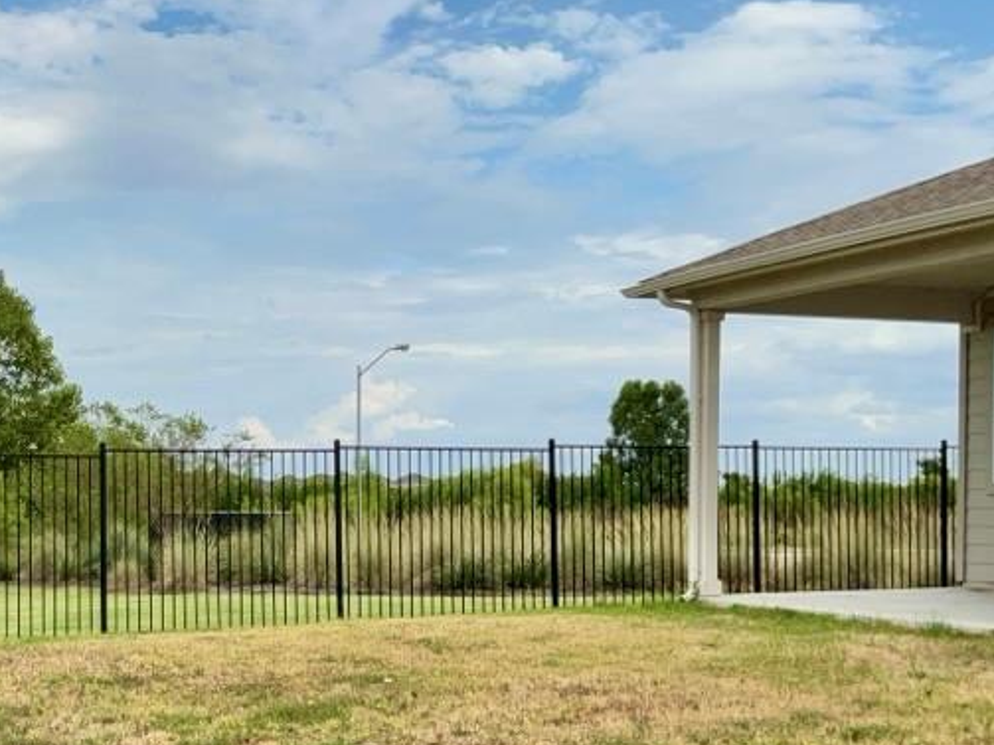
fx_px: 1579
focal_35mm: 55
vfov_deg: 26.2
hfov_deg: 34.0
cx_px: 211
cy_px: 549
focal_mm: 3
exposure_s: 1/1675
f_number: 1.8
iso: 25
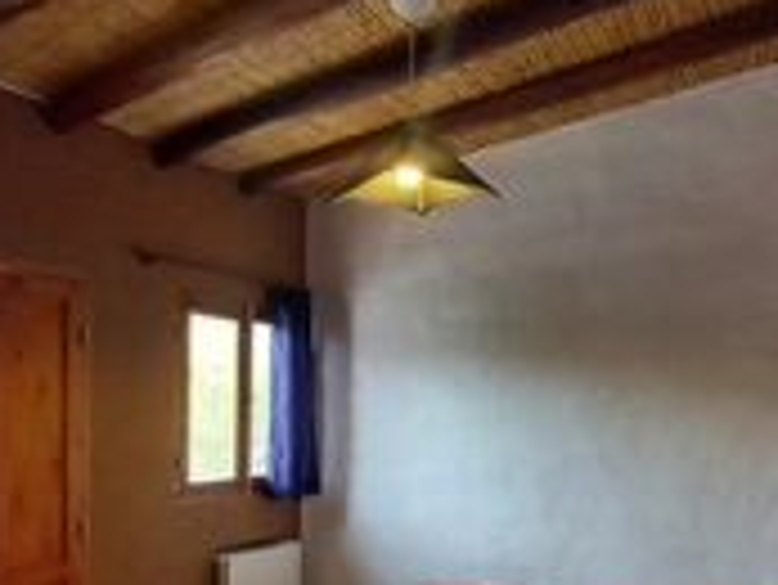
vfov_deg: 41.6
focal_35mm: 33
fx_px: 742
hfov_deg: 55.1
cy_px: 446
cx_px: 328
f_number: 2.2
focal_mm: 1.42
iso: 250
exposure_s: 1/30
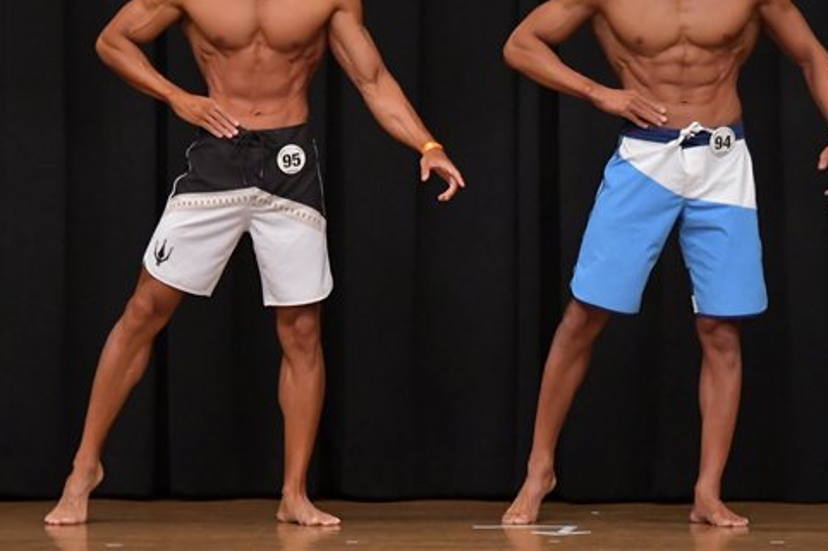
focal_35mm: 362
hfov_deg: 5.7
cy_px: 197
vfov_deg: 3.8
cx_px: 487
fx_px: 8323
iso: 6400
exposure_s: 1/400
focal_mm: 150
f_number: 5.6
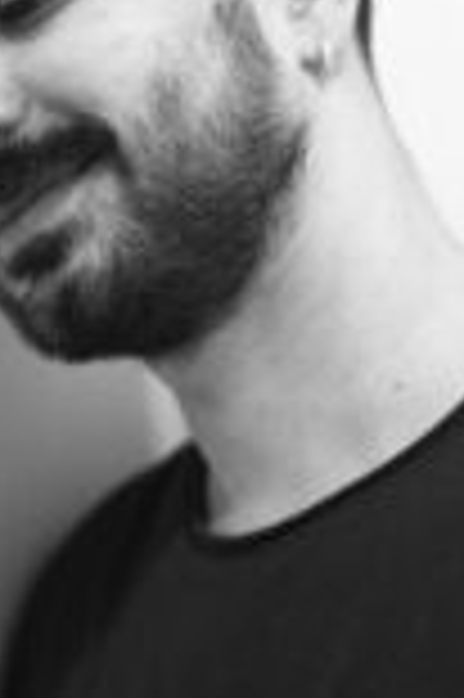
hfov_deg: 9.4
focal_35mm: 145
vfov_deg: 14.1
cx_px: 243
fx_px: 2809
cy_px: 153
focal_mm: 50
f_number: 1.8
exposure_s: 1/125
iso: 800
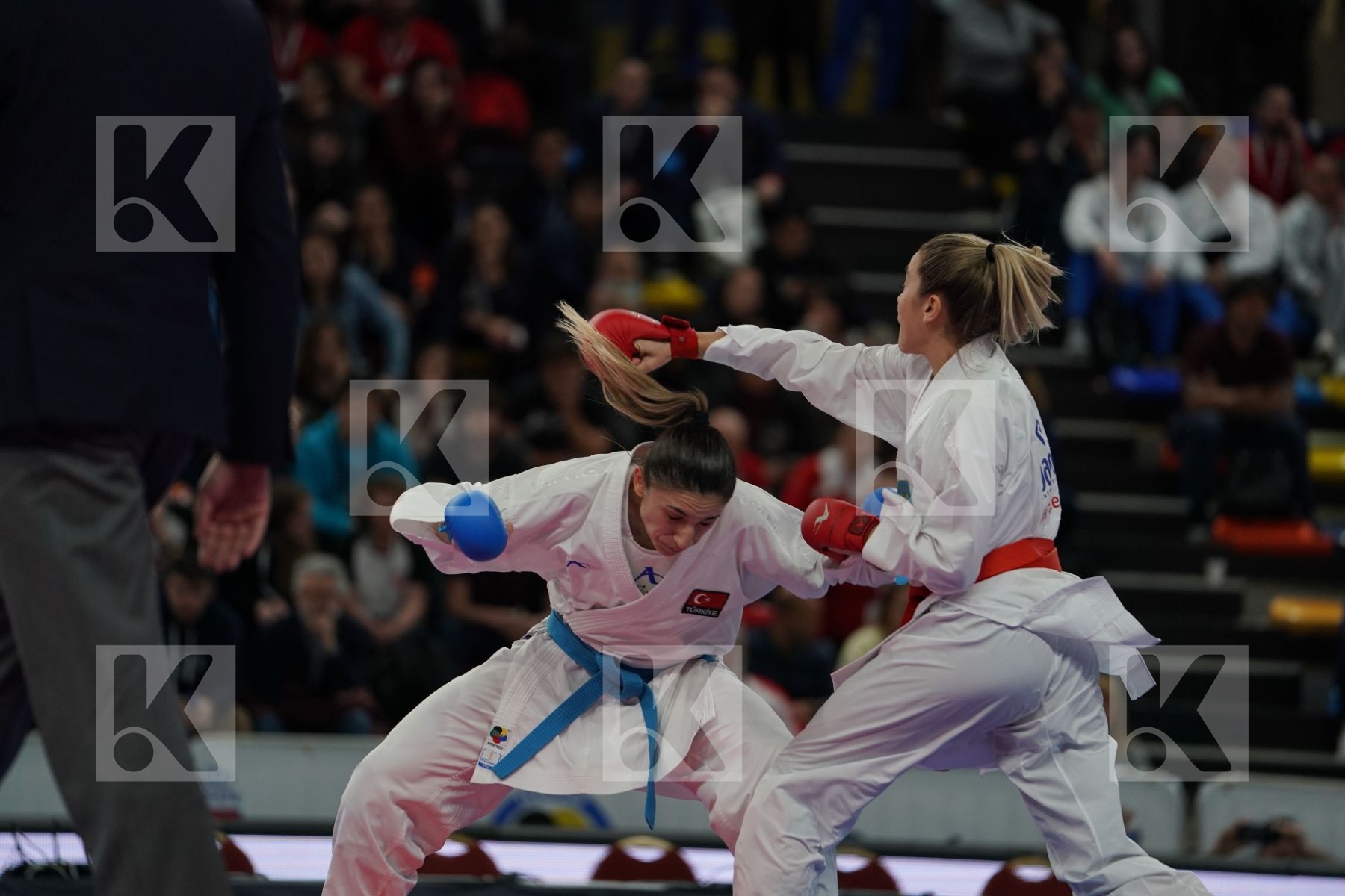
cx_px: 672
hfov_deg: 10.3
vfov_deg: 6.9
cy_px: 448
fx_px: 7472
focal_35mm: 200
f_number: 2.8
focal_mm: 200
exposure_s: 1/1000
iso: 1250
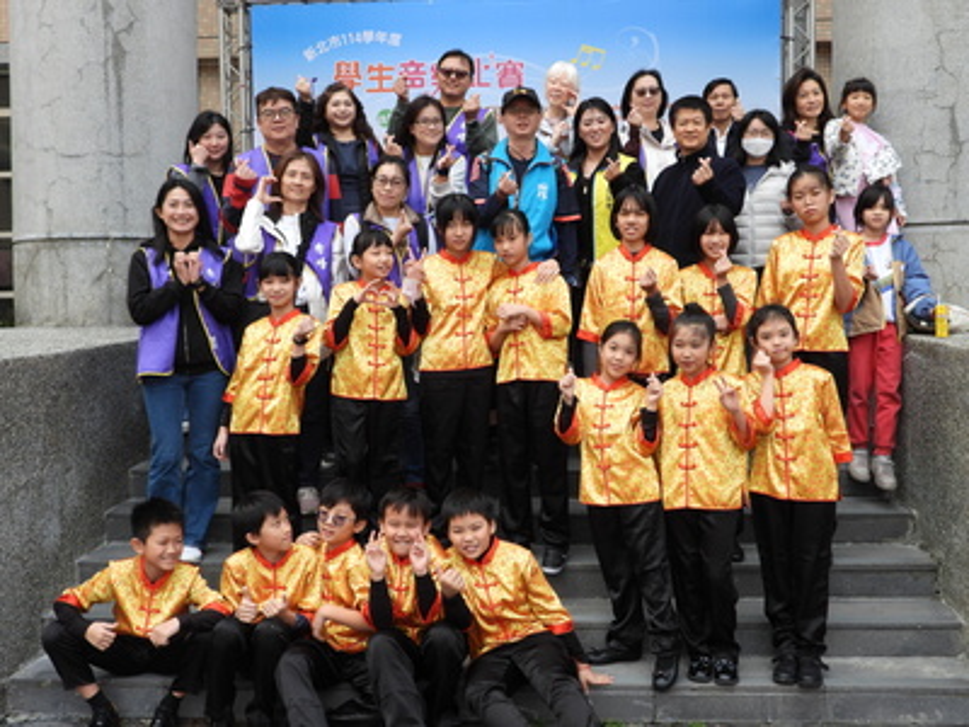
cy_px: 364
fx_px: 1064
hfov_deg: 49.0
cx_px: 484
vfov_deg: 37.7
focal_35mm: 38
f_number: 3.2
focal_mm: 6.8
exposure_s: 1/320
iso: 100
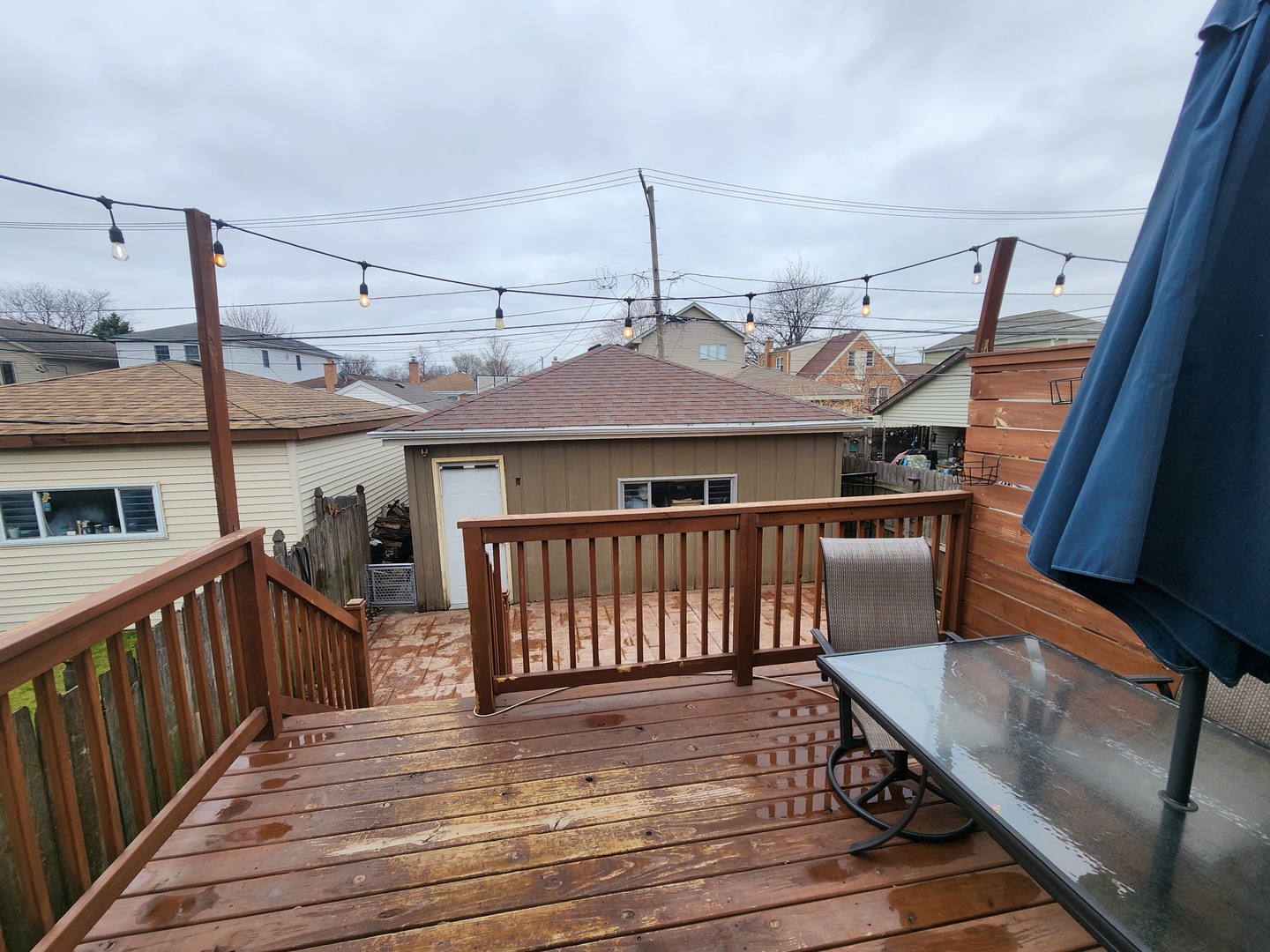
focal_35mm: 13
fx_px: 477
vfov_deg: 89.9
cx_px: 635
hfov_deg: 106.2
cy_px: 476
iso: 50
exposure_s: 1/790
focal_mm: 2.2
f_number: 2.2
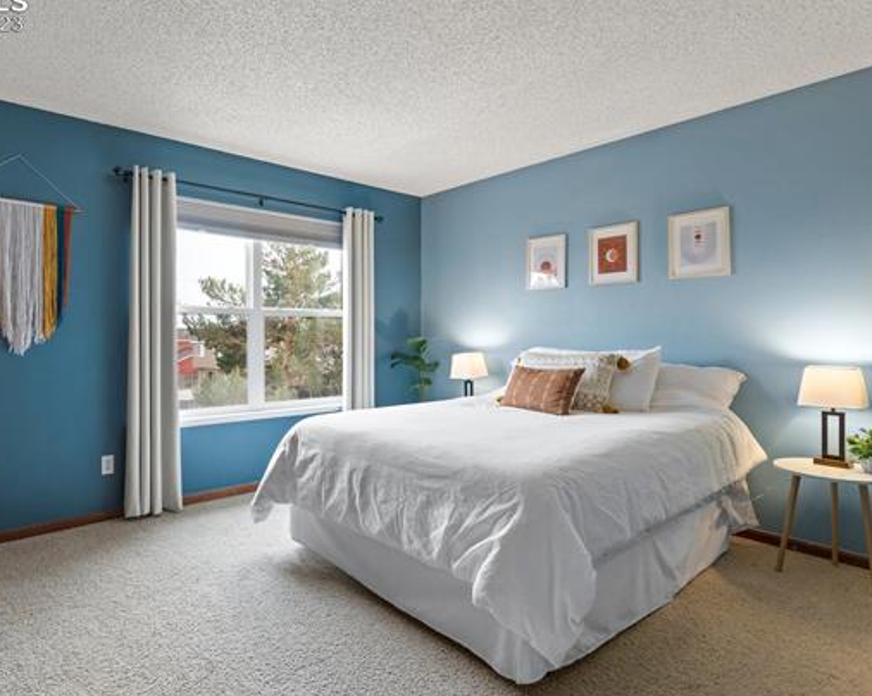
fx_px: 490
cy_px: 339
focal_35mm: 19
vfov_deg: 70.8
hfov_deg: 82.6
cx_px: 364
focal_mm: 16
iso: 100
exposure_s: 1/5
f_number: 5.6
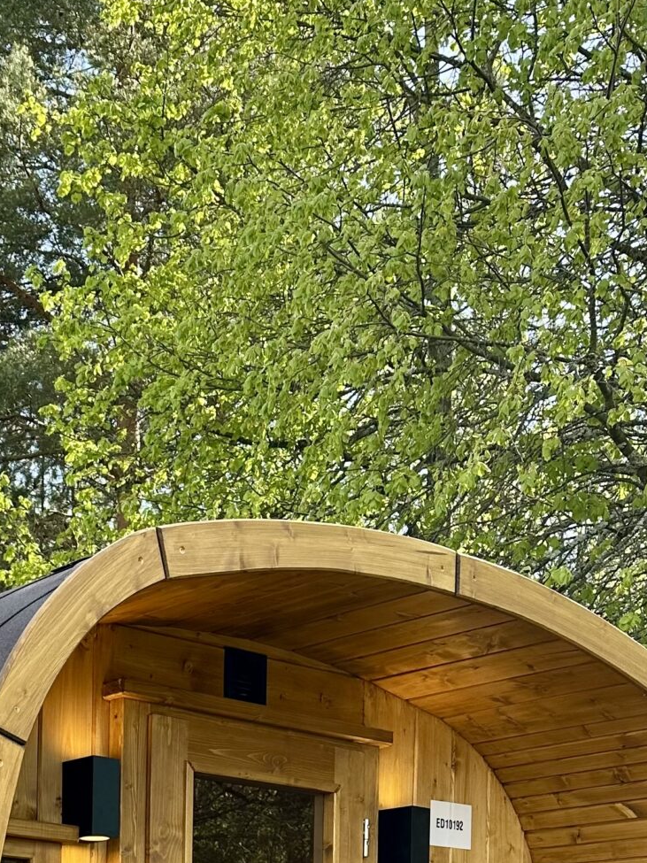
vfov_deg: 27.1
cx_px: -18
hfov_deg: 22.3
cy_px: 1042
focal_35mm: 63
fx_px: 1570
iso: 80
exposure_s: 1/699
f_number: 1.78
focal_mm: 6.86
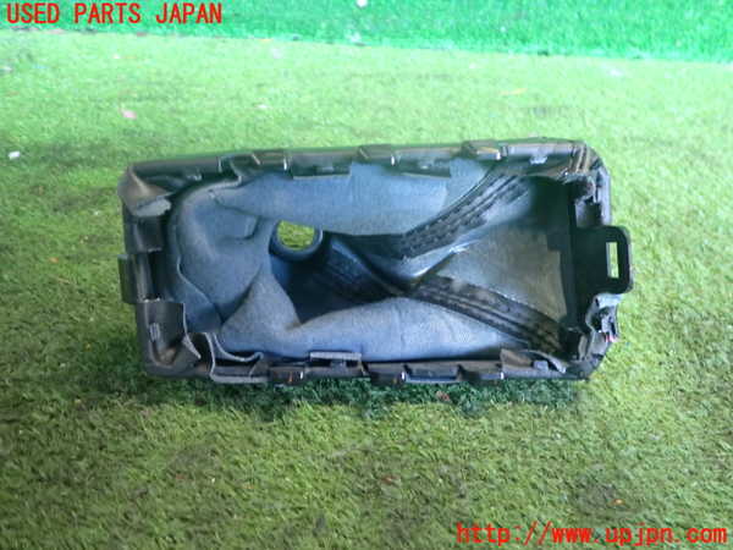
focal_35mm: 30
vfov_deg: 46.8
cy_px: 275
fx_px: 635
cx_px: 366
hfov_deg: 60.0
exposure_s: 1/30
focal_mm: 5.4
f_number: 2.3
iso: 640
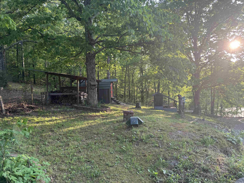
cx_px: 122
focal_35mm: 24
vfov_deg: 56.8
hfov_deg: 71.6
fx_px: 169
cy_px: 92
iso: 64
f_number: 1.78
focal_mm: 6.76
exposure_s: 1/174
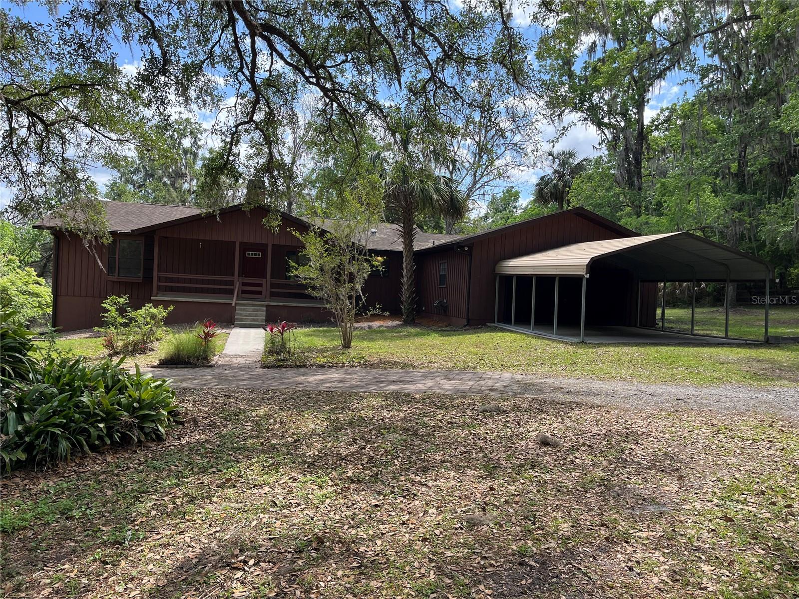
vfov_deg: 53.1
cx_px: 400
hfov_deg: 67.3
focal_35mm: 26
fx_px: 600
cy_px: 300
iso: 50
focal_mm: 5.1
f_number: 1.6
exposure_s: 1/1212
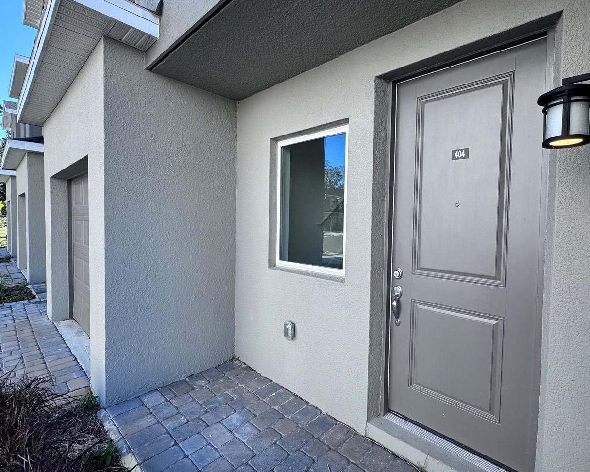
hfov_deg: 86.3
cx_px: 313
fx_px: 314
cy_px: 232
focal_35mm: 18
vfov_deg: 73.8
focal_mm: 2.22
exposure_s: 1/407
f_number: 2.2
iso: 40
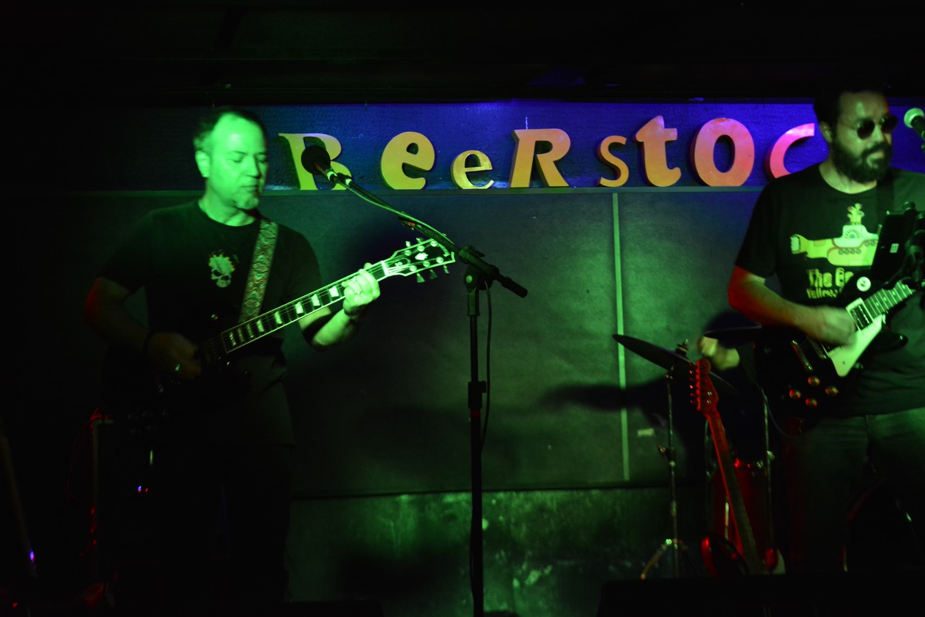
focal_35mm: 73
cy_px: 306
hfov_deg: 27.7
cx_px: 467
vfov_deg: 18.7
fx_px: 1876
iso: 1000
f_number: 5.6
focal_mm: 48
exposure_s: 1/30
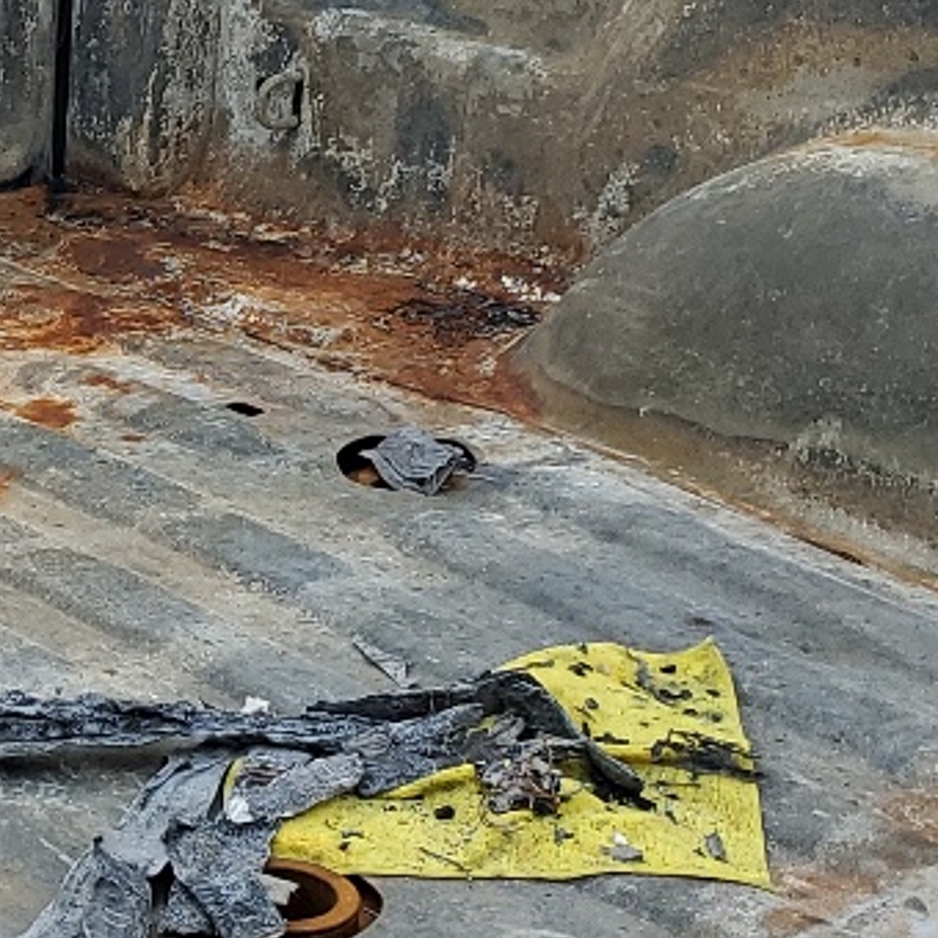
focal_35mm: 108
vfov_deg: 16.1
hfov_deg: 15.4
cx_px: -248
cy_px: 588
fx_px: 3311
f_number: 1.5
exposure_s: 1/1429
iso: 50
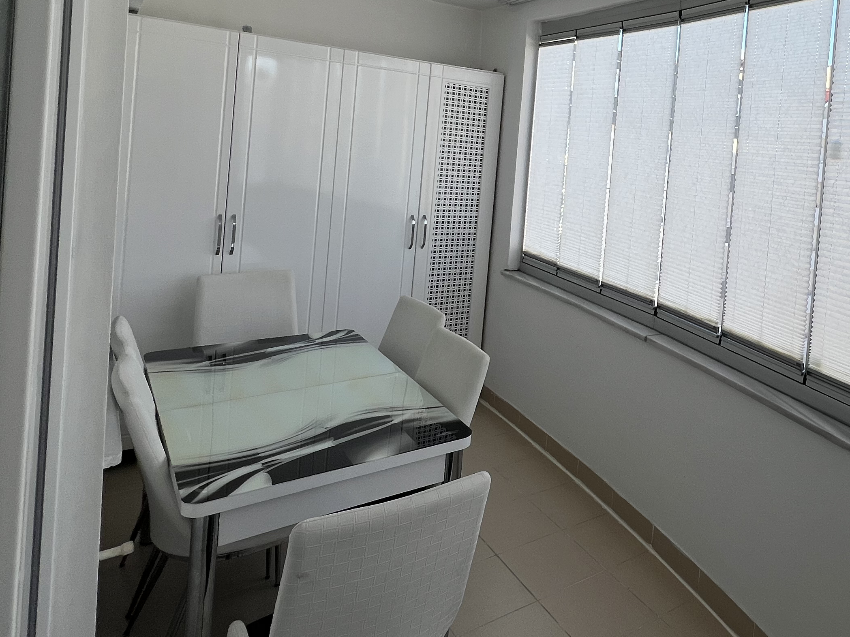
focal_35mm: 25
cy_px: 167
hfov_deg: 64.5
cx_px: 654
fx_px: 614
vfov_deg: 52.7
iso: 32
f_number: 1.8
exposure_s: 1/317
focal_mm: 1.57
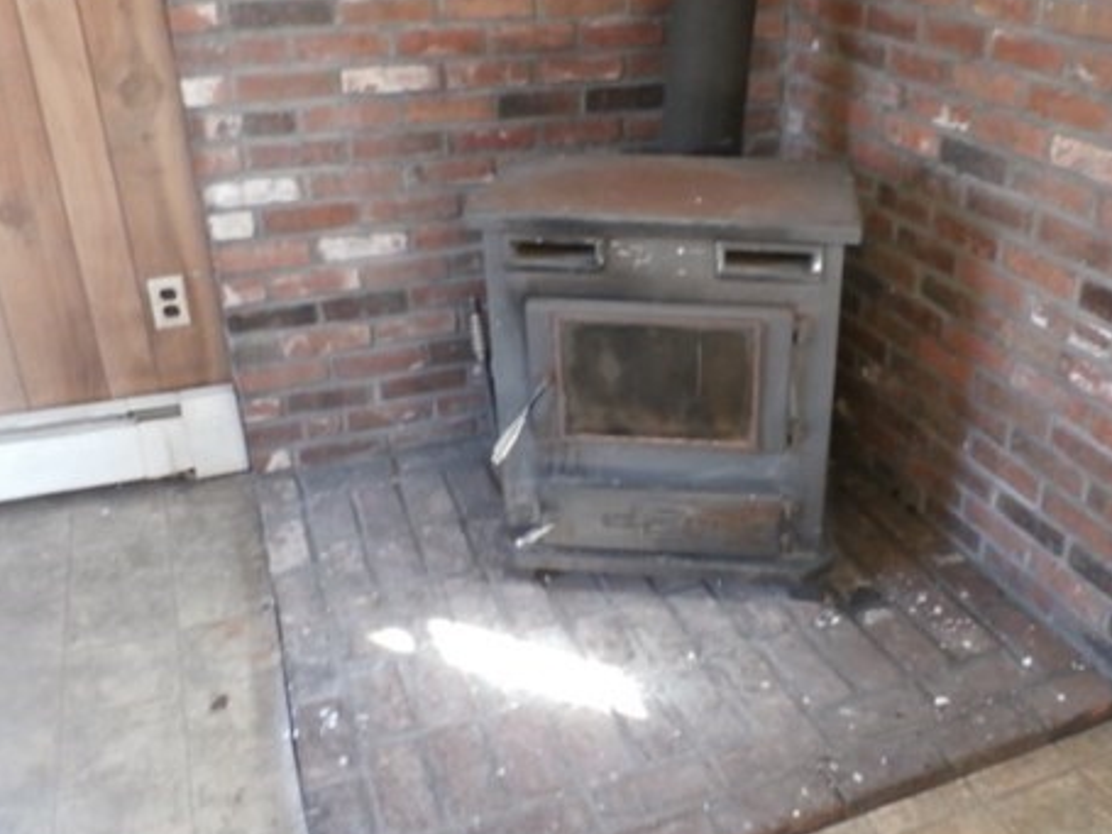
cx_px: 653
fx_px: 1060
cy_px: 399
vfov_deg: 42.9
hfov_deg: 55.1
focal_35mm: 33
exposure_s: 1/15
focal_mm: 4.5
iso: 400
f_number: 3
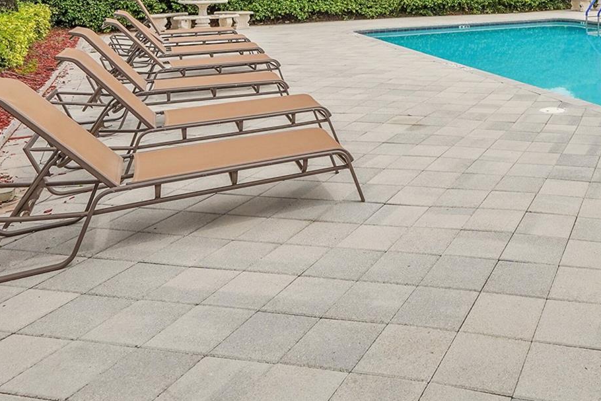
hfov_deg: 47.9
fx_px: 601
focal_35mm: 36
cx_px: 536
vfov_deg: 32.8
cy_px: -30
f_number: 8
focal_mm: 16
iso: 400
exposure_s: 1/250
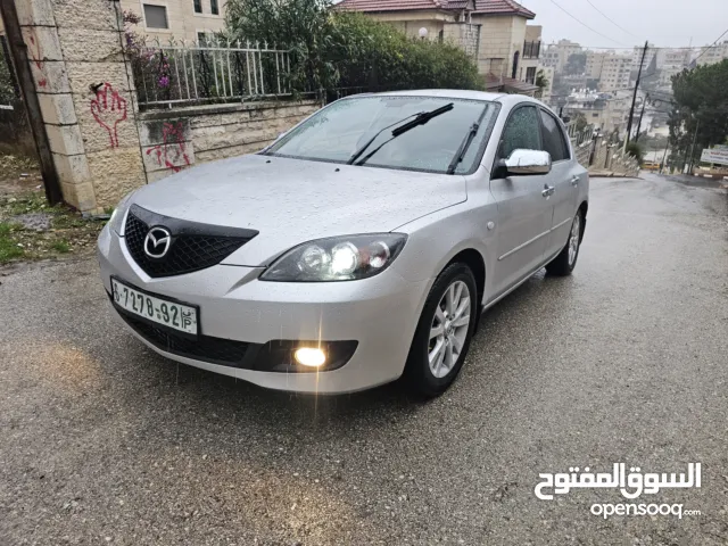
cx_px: 364
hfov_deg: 73.9
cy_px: 273
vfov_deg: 58.9
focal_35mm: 23
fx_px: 484
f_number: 1.7
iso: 160
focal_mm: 6.3
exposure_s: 1/100
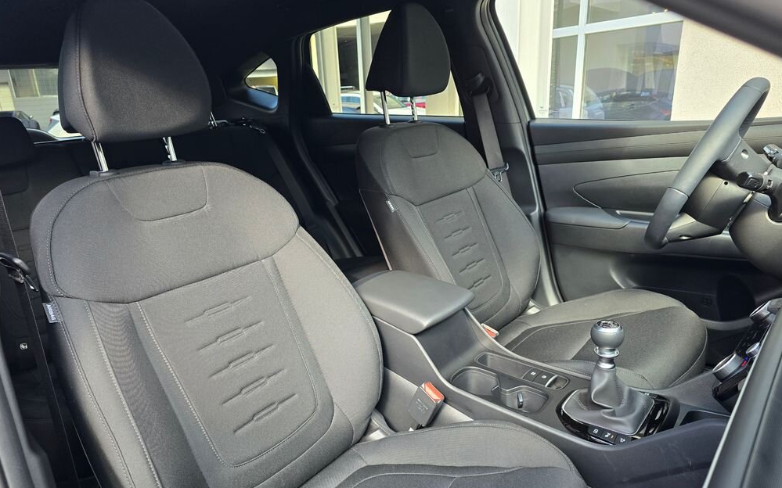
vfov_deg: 49.1
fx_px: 533
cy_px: 274
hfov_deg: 72.6
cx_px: 384
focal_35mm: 25
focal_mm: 6.3
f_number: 1.7
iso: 125
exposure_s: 1/180
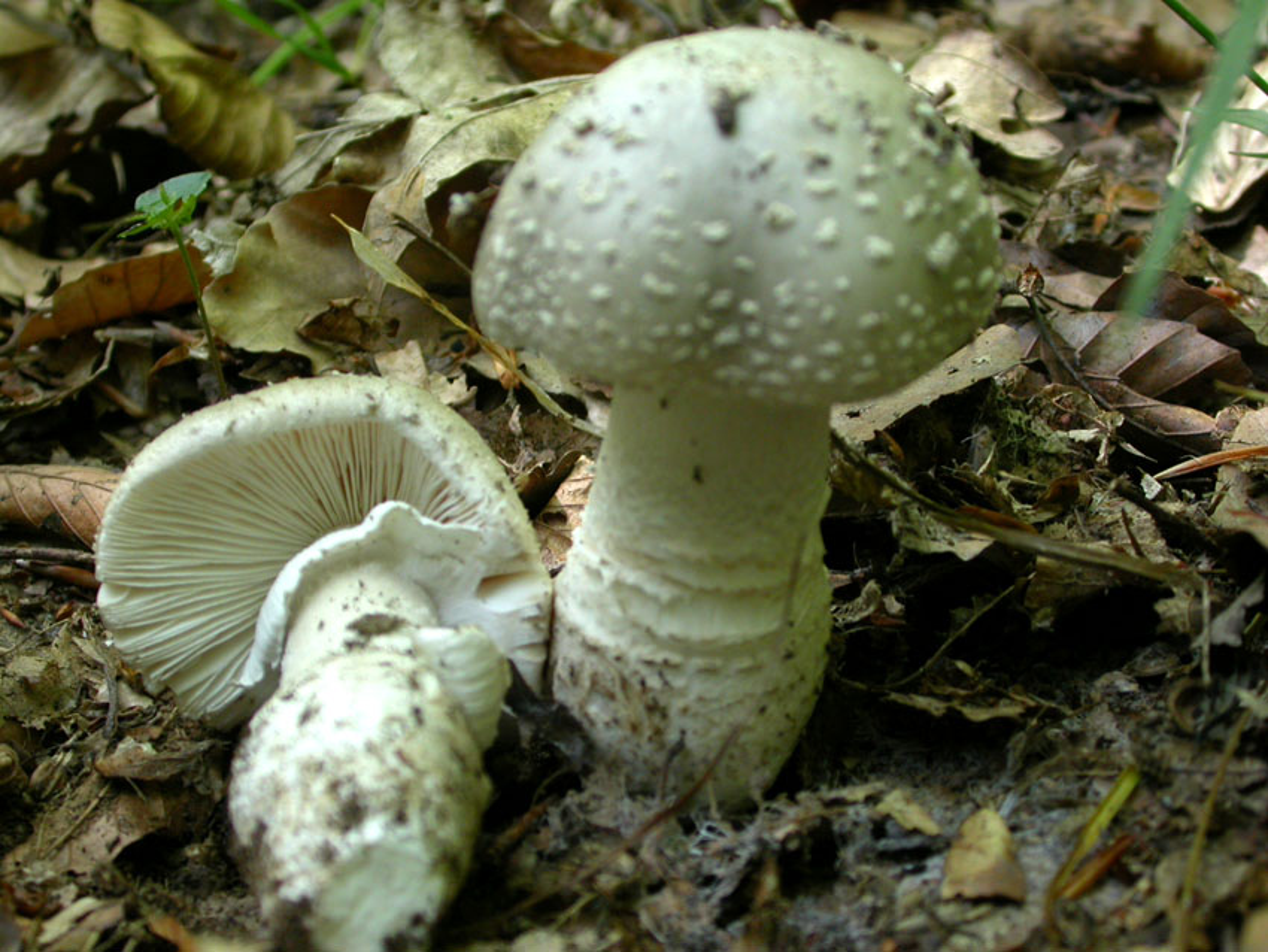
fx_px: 2418
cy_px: 476
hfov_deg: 29.4
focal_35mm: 66
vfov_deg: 22.3
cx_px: 634
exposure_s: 1/30
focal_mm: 13.8
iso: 100
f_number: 3.2
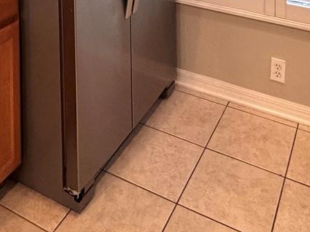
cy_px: -166
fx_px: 448
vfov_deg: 21.3
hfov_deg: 37.9
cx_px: 112
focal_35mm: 50
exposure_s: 1/120
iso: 200
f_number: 2.2
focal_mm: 2.22
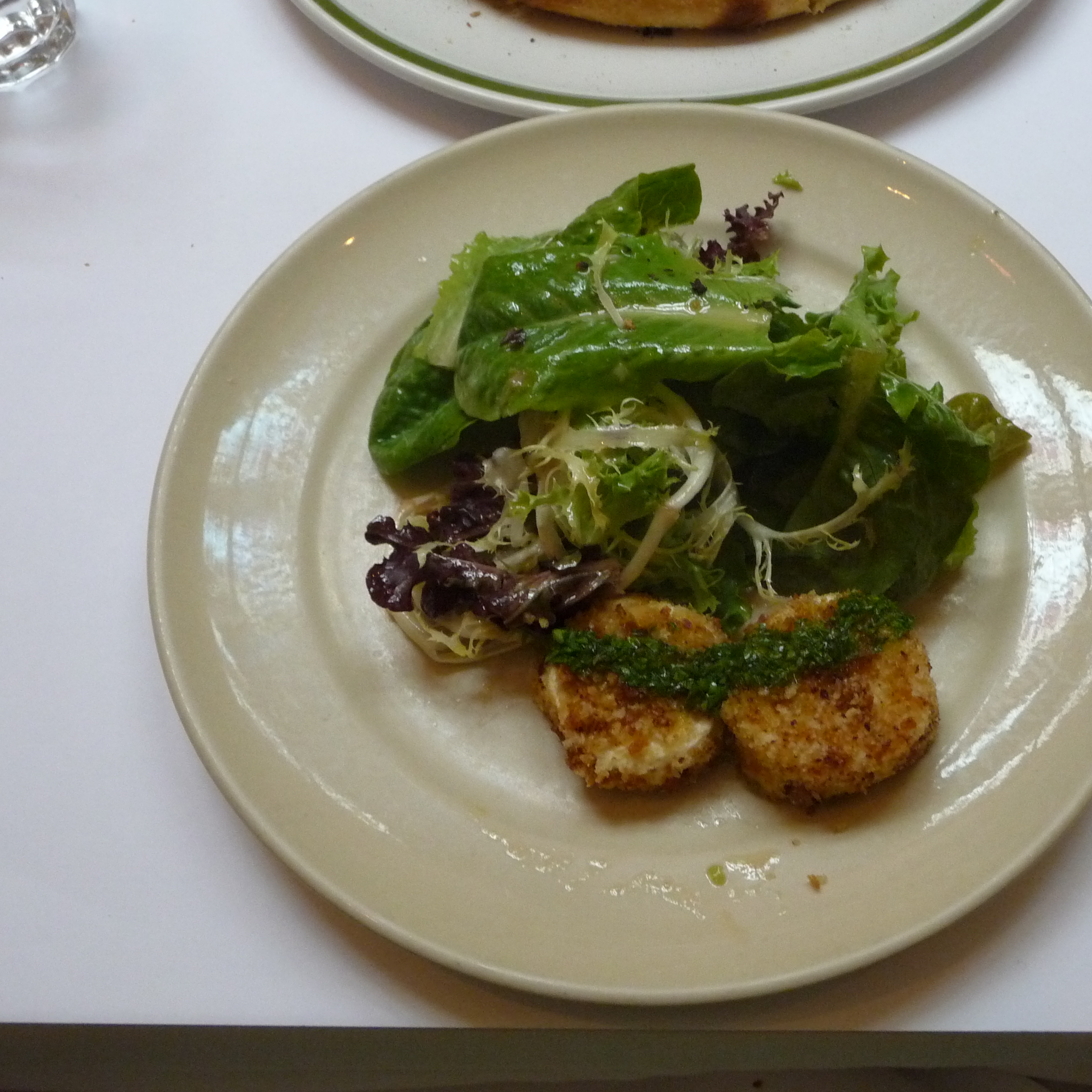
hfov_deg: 43.6
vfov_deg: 43.9
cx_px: 665
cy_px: 549
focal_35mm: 38
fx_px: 1356
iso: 400
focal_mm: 5.3
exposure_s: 1/20
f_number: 3.5
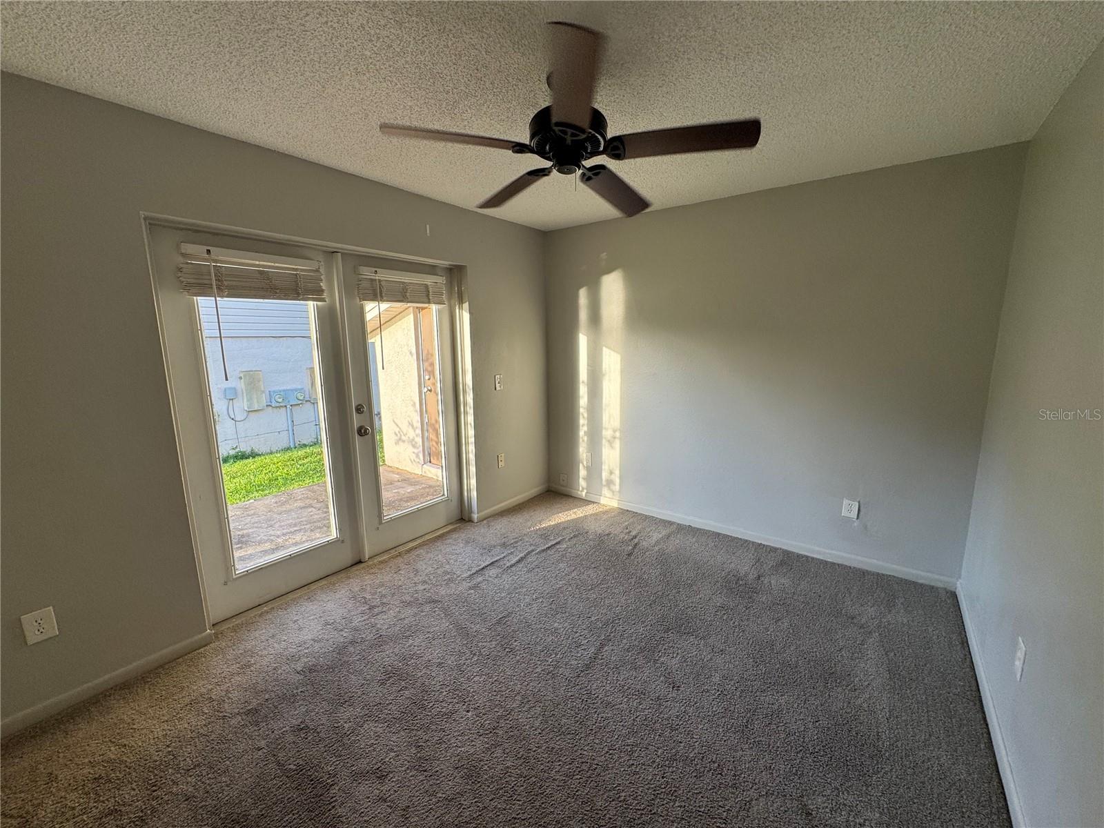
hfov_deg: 102.1
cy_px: 414
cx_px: 552
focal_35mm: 14
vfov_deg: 85.7
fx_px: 446
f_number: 2.2
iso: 40
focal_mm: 2.22
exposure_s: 1/103
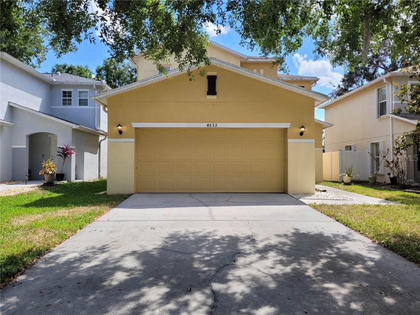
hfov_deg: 67.3
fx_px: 315
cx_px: 210
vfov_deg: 53.1
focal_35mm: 26
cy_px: 158
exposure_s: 1/1461
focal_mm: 5.4
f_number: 1.8
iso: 40
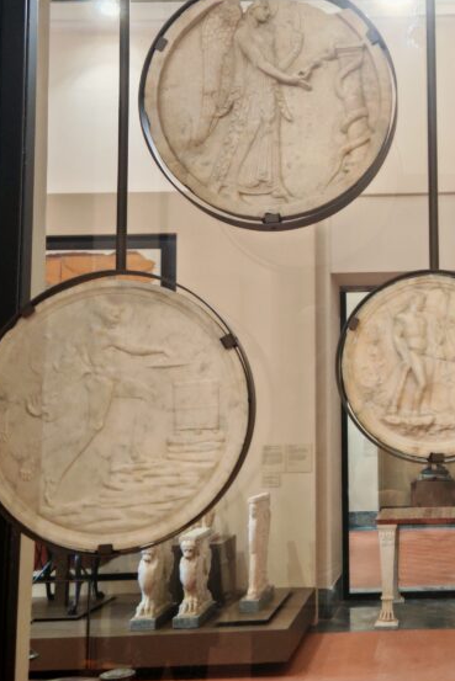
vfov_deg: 38.1
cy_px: 284
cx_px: 437
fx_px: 985
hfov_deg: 25.0
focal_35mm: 52
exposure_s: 1/50
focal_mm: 6.67
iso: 400
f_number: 1.9
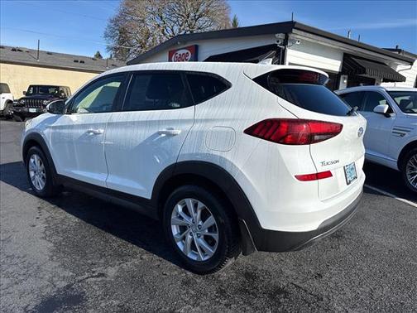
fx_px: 289
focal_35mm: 24
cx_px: 208
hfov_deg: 71.6
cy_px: 156
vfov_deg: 56.8
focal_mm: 6.76
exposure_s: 1/5319
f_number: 1.78
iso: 80
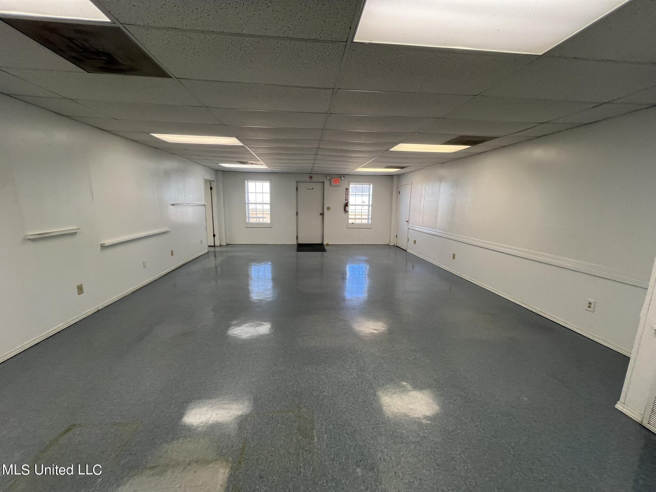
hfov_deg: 106.2
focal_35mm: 13
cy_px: 246
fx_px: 246
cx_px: 328
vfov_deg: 89.9
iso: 100
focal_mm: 1.57
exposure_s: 1/120
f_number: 1.8
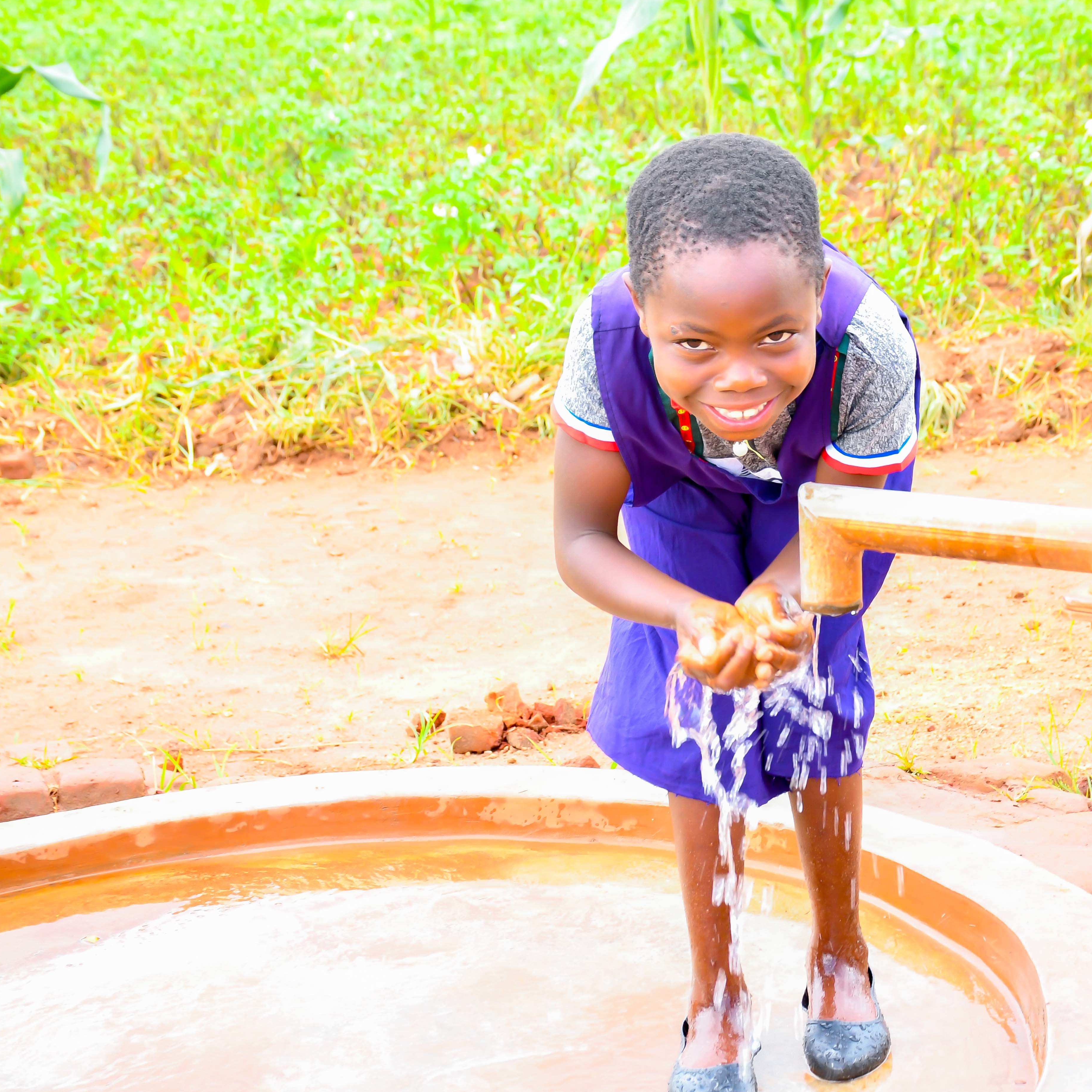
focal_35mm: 86
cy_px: 548
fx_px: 3069
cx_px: 793
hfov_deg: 20.0
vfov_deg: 20.2
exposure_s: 1/80
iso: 500
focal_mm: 45
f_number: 8
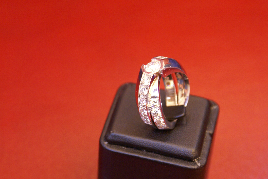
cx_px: 141
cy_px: 91
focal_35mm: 126
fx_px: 938
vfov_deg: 10.9
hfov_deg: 16.3
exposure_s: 1/2.5
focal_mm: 70
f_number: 5.6
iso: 400
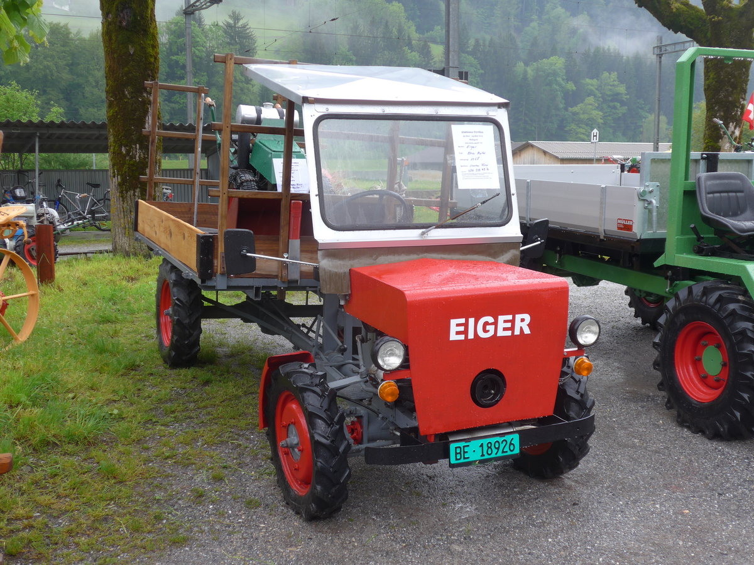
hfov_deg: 42.9
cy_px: 282
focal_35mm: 44
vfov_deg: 32.9
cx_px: 377
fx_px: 958
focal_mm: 9
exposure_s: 1/100
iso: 80
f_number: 2.8
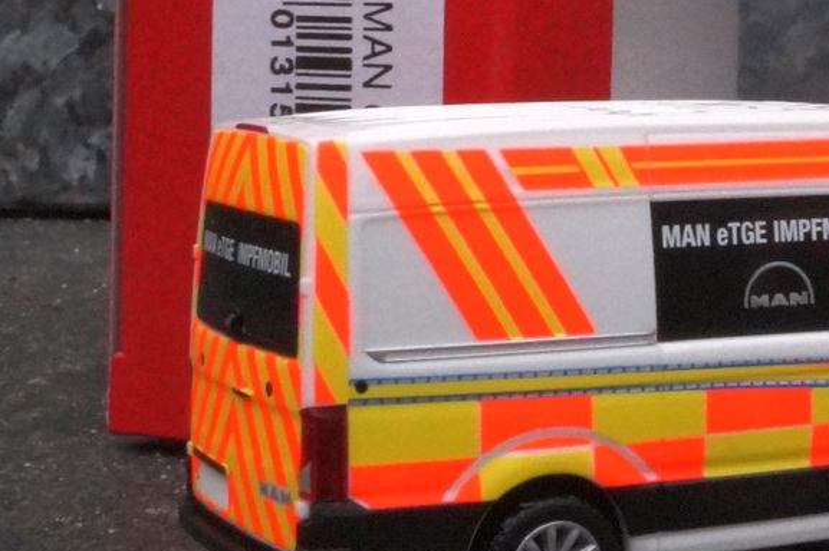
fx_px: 2393
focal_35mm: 104
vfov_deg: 13.0
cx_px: 851
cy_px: -11
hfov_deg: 19.0
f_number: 22
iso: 2000
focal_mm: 20
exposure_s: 1/60
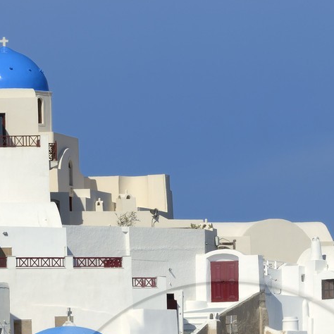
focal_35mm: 516
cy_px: 476
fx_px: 5633
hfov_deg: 3.4
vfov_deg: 3.4
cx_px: 226
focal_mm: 180
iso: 100
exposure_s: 1/250
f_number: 13
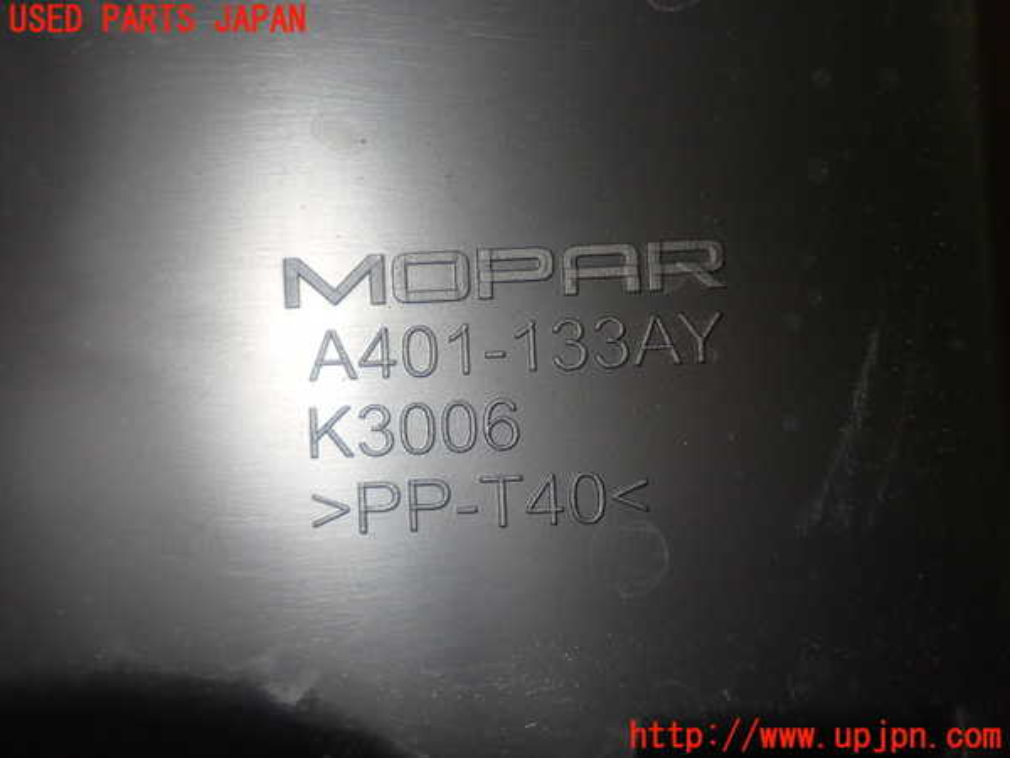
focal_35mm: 47
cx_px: 505
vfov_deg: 30.9
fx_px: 1371
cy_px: 379
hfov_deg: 40.4
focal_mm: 8.4
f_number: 9
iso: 200
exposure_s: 1/50
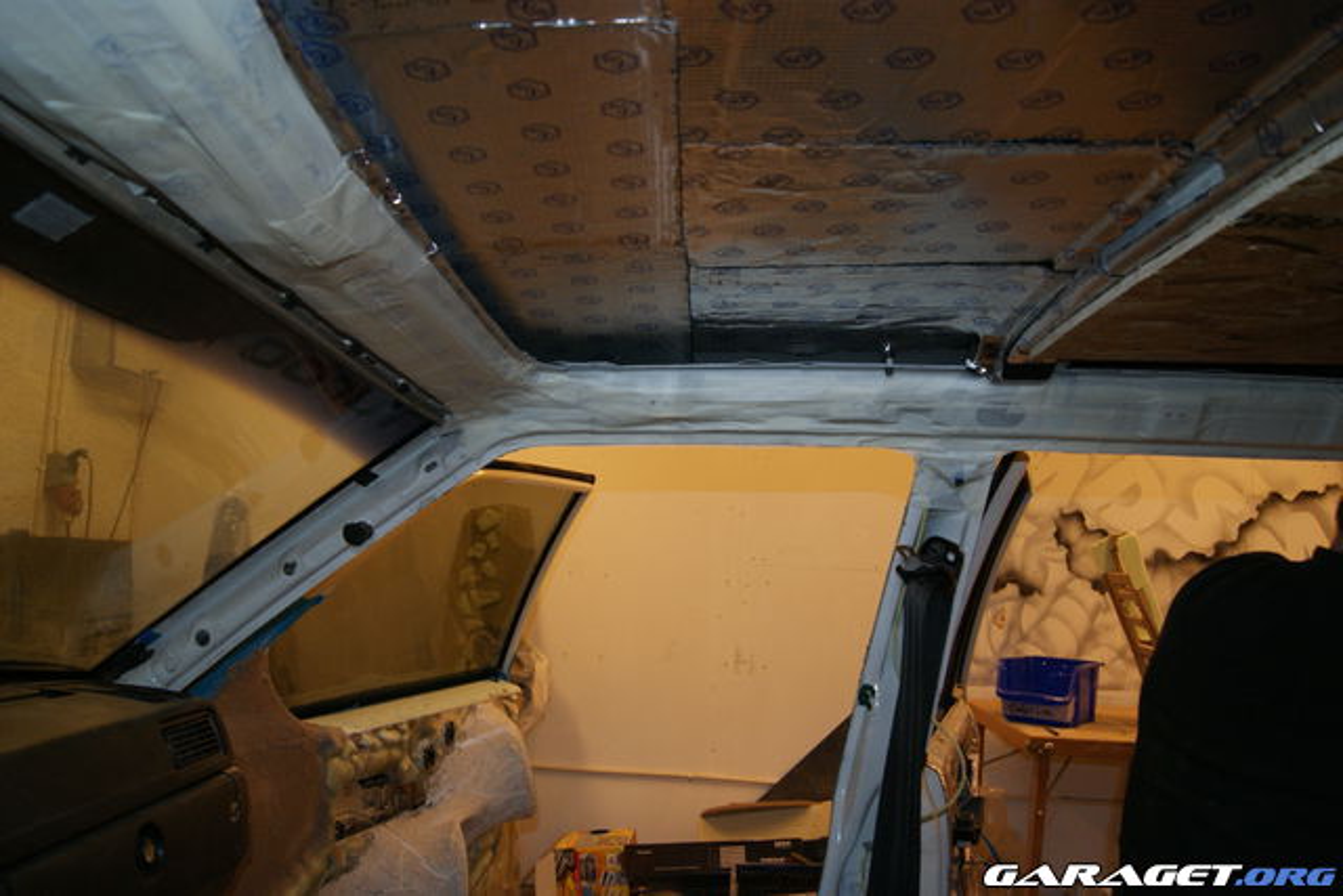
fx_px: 1007
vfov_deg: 48.0
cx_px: 672
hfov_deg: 67.4
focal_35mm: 27
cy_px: 448
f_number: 5.6
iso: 400
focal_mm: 18
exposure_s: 1/60
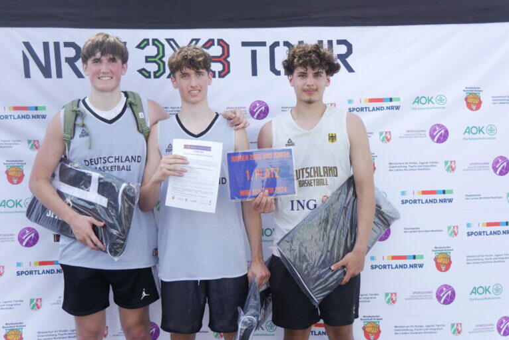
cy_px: 155
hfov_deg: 42.7
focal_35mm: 46
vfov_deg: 29.2
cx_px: 255
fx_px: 650
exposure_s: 1/250
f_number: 4.2
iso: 200
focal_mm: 22
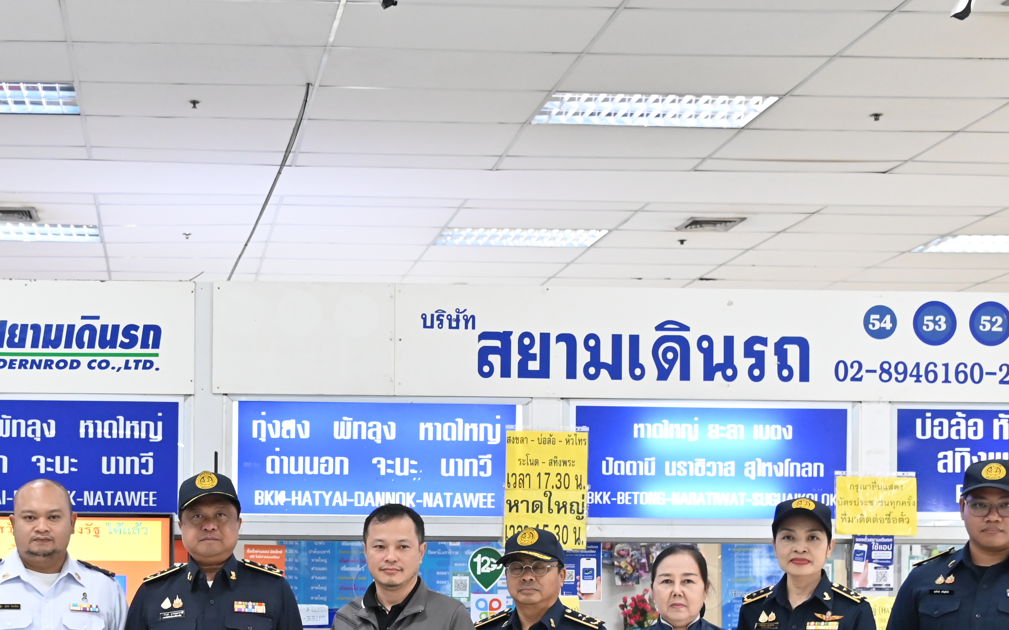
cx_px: 229
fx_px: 1650
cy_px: 564
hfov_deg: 33.2
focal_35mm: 60
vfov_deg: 21.2
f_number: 4
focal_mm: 30
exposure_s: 1/160
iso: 2800
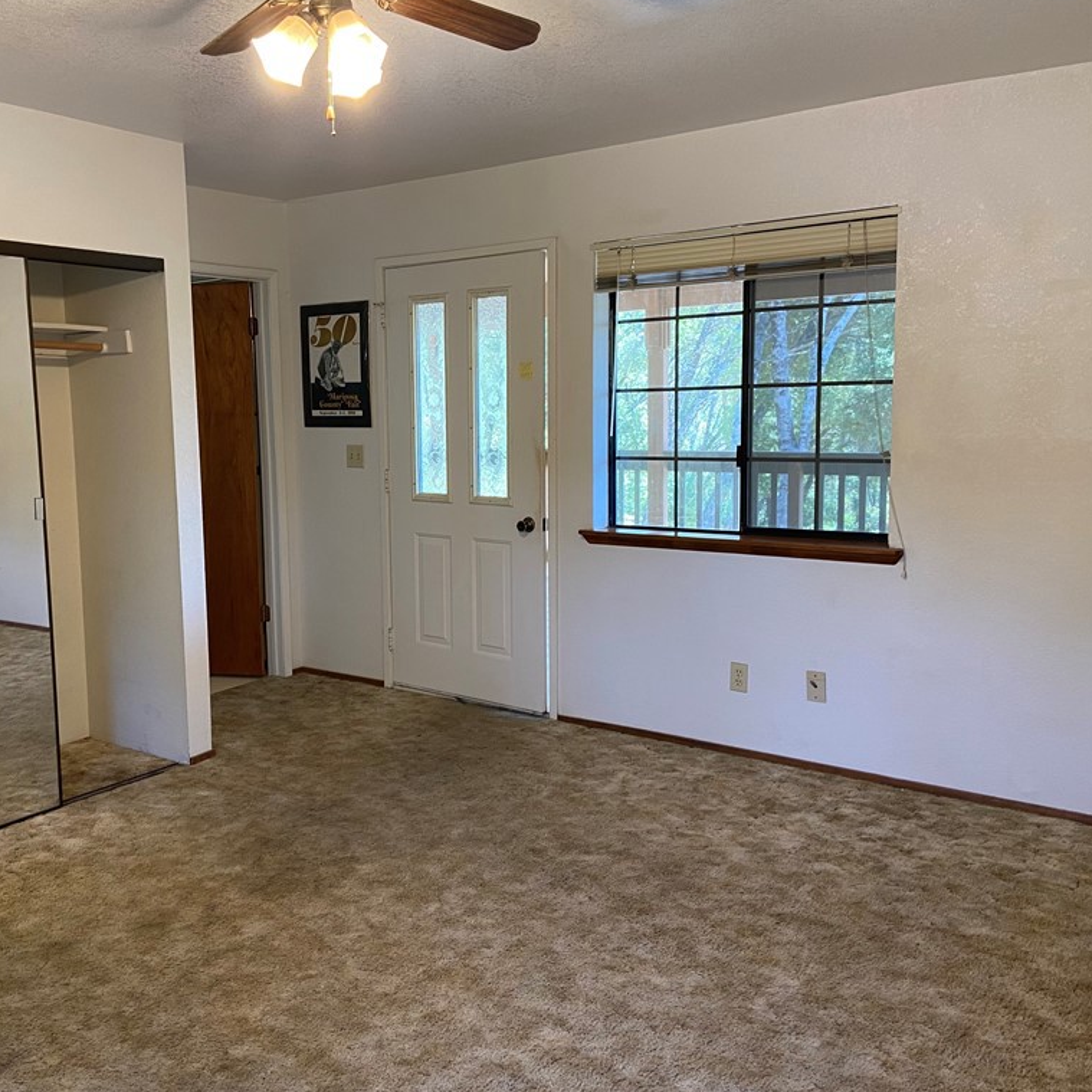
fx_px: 1106
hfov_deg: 52.1
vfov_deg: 52.5
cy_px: 542
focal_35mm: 31
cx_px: 432
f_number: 1.8
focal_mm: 4.25
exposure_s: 1/60
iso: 125
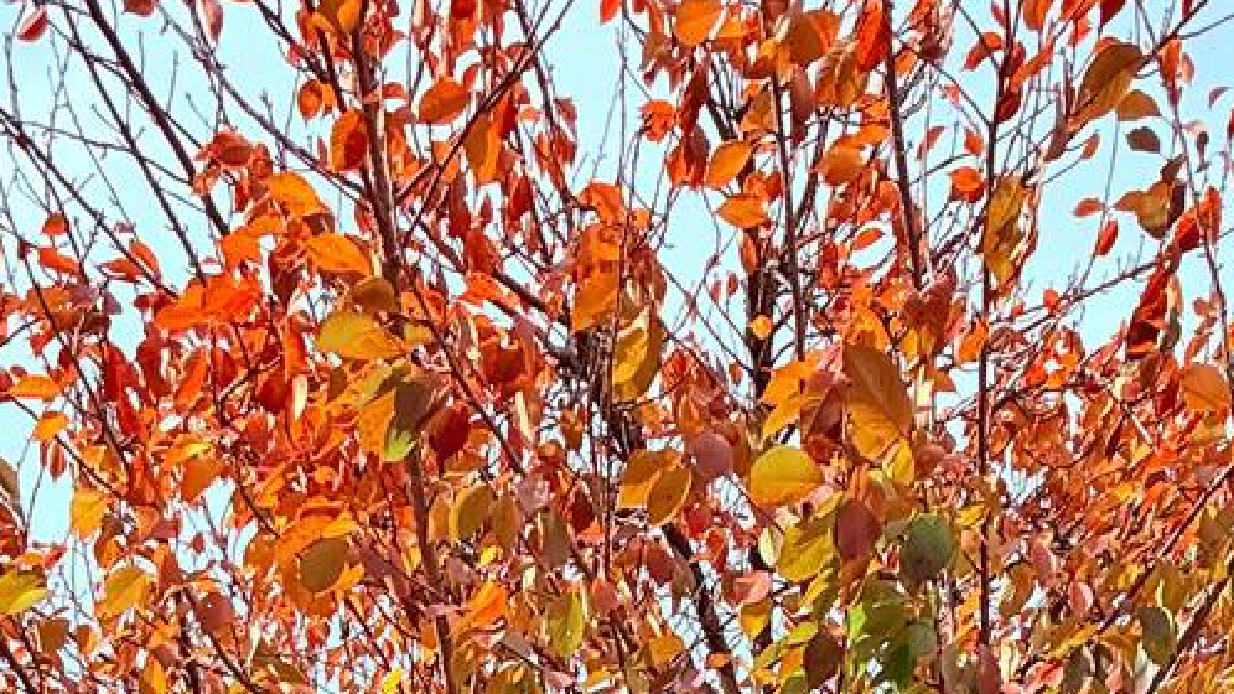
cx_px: 840
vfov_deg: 16.0
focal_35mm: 47
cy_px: 1559
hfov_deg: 43.0
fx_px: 1538
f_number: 2.2
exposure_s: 1/709
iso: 50
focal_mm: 2.22
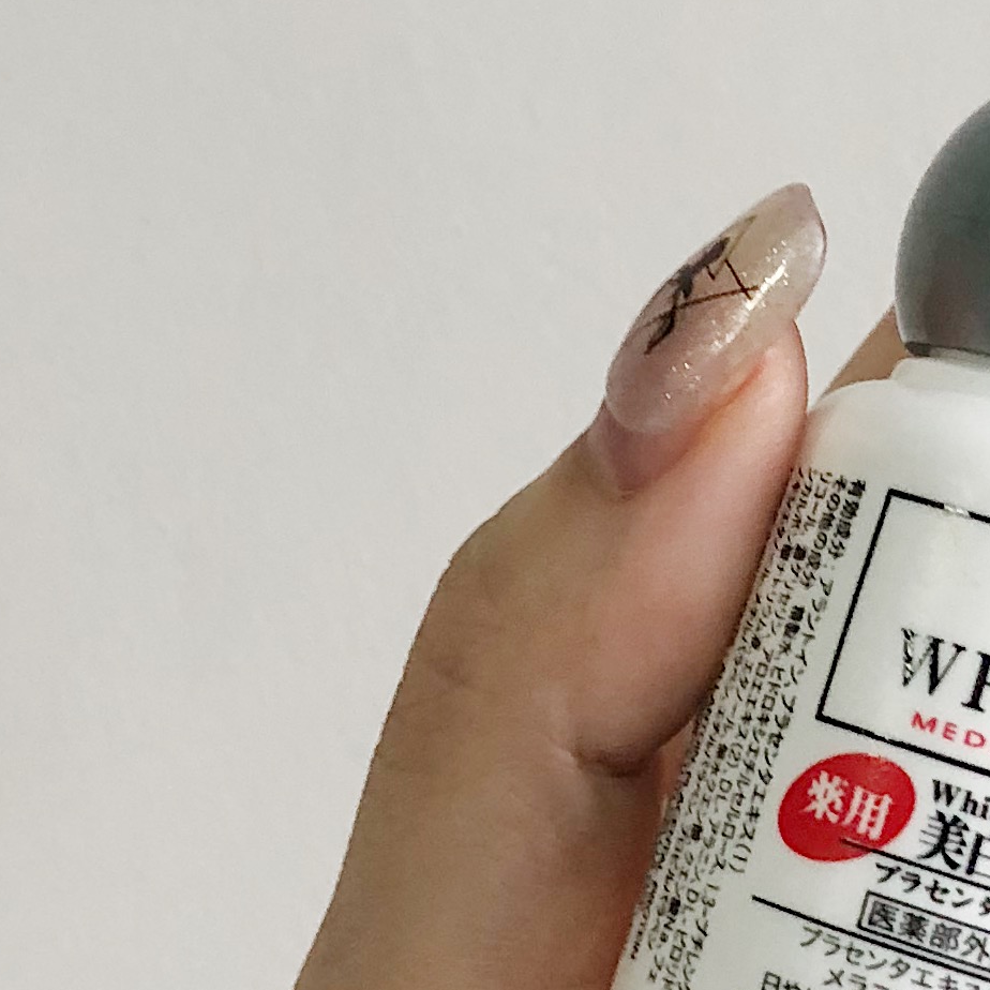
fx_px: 3495
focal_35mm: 108
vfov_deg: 16.1
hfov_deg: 16.0
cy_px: 260
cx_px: 832
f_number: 1.8
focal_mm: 3.99
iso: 40
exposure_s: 1/20
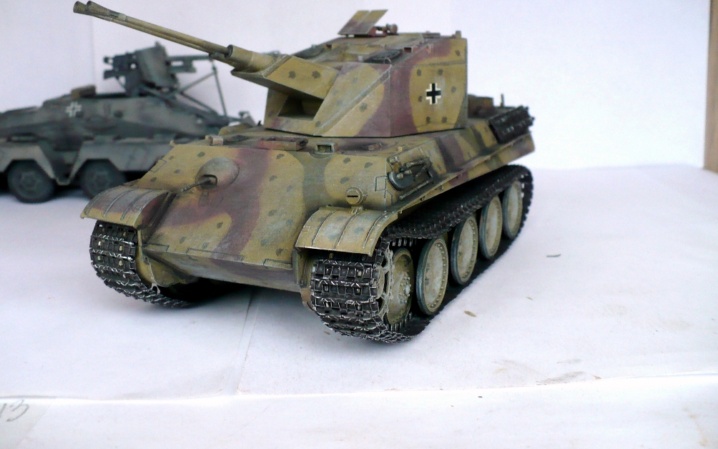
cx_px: 353
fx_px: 783
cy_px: 177
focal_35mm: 40
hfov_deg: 49.3
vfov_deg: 31.9
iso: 200
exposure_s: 1/15
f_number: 2.8
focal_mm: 6.1
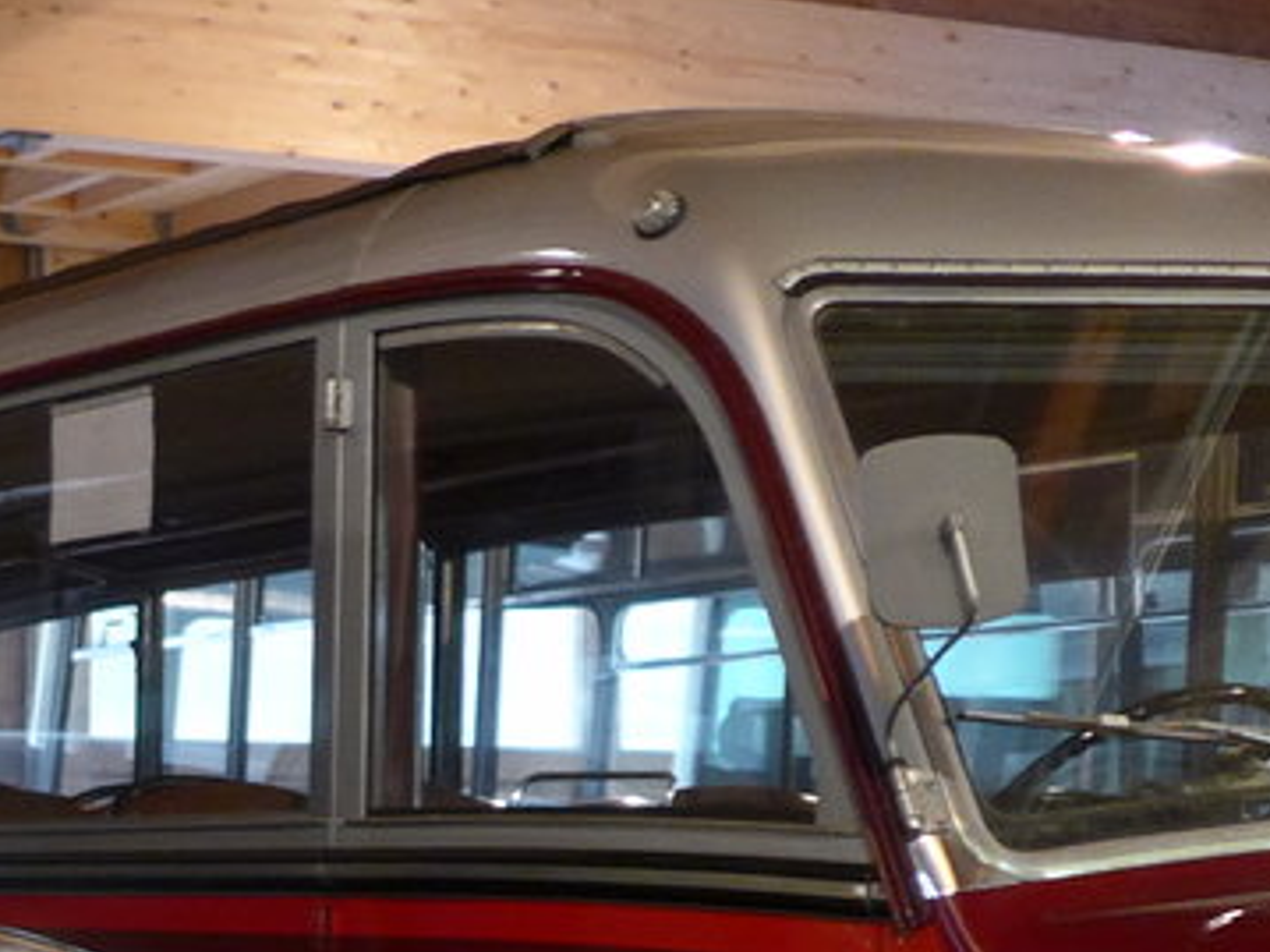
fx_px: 3558
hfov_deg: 18.2
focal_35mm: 97
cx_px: -601
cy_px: 1161
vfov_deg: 14.7
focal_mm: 6
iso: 400
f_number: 2
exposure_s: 1/25
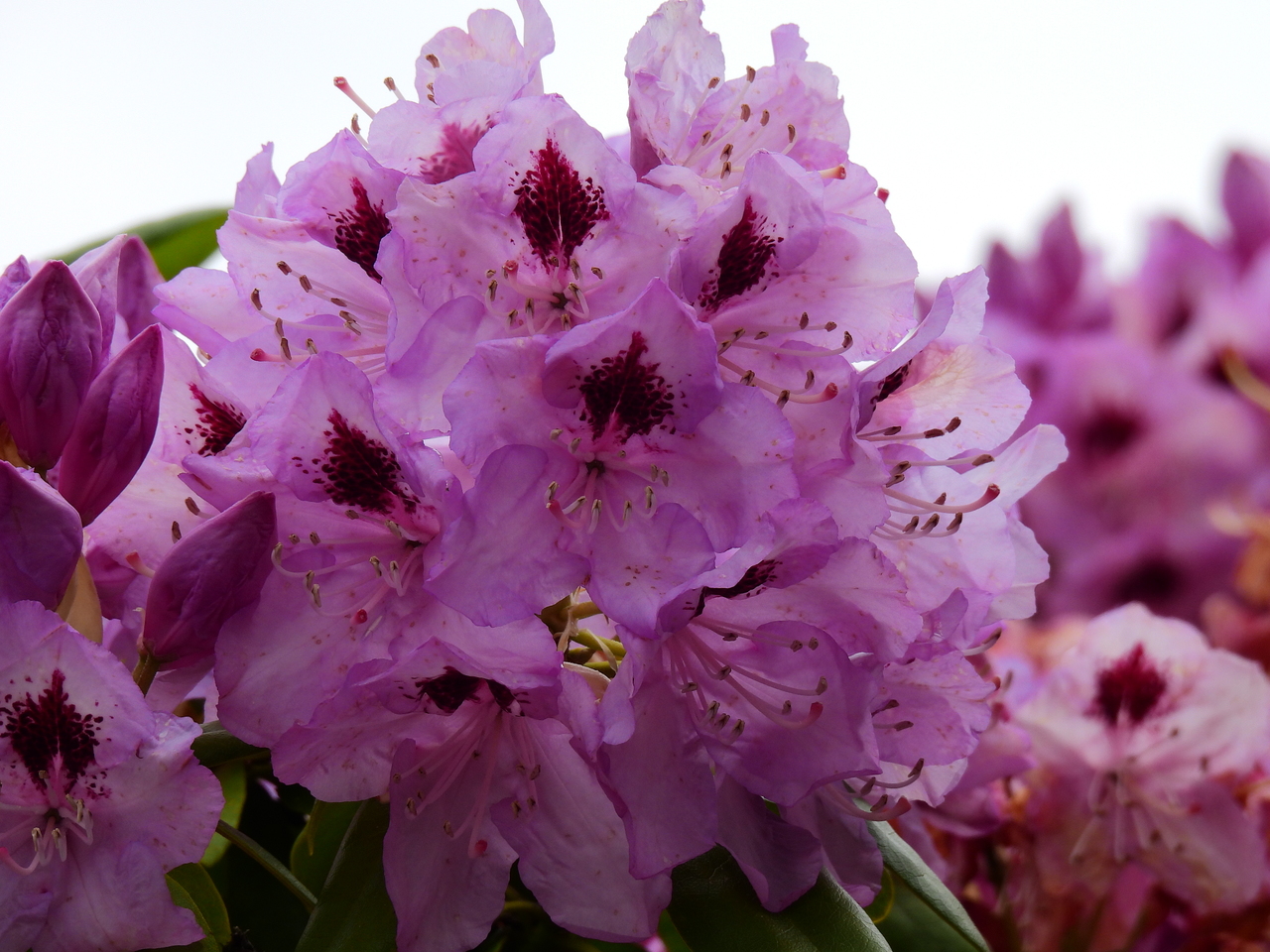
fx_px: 25682
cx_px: 635
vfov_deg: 2.1
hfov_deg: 2.8
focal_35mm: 700
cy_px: 476
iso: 110
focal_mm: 125
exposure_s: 1/500
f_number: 5.6
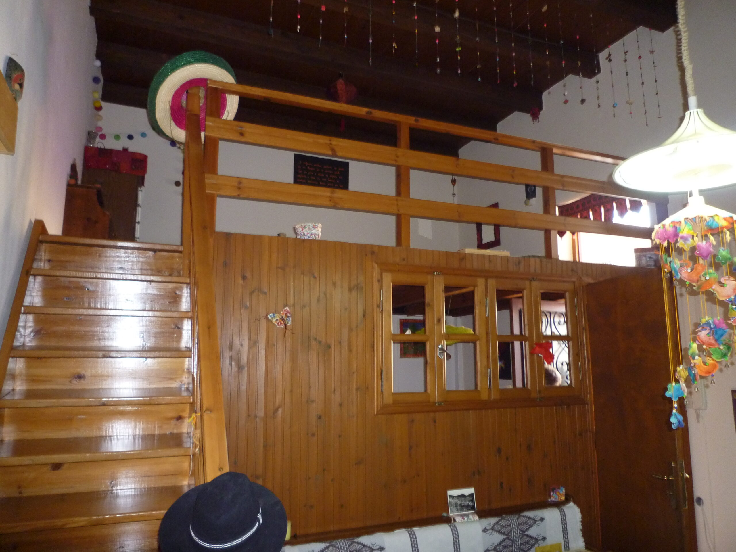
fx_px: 532
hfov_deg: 69.4
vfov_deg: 54.9
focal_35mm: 25
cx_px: 368
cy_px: 276
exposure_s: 1/30
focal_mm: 4.4
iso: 250
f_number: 2.8
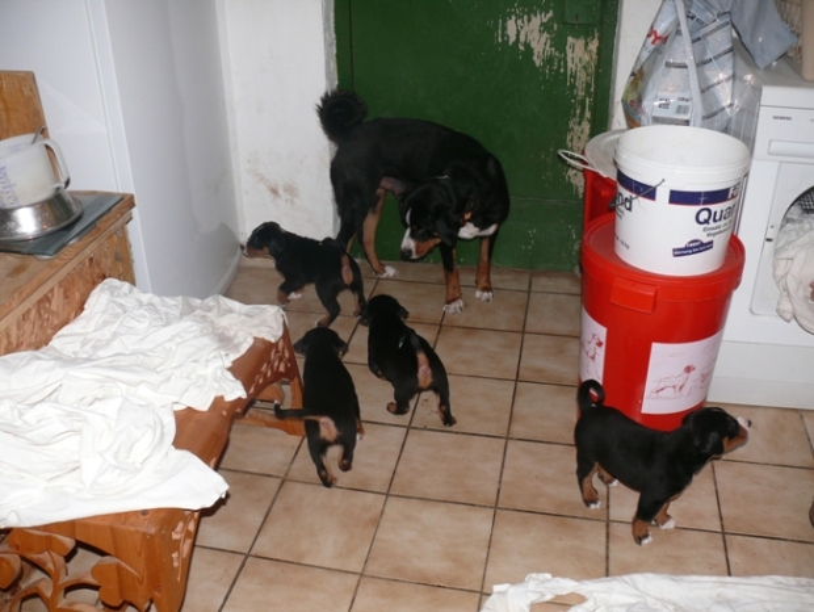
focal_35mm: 35
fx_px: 824
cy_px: 306
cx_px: 407
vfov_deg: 40.7
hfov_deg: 52.6
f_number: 2.8
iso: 100
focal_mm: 7.4
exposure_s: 1/30
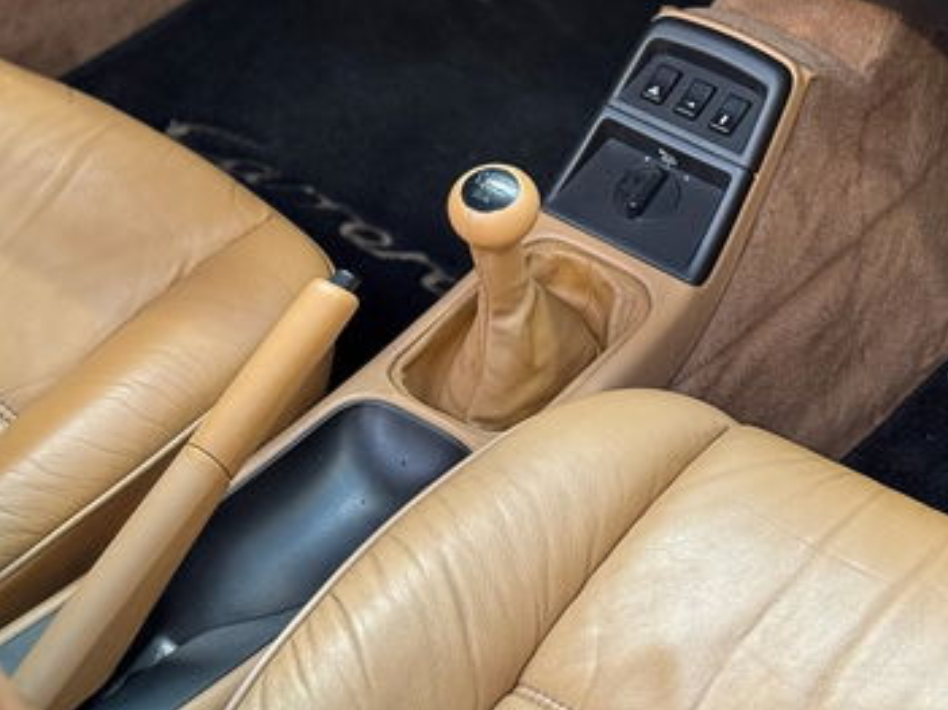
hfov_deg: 18.7
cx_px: 386
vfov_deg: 13.8
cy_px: -46
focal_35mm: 105
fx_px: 2875
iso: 125
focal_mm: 6.76
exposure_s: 1/50
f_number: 1.78
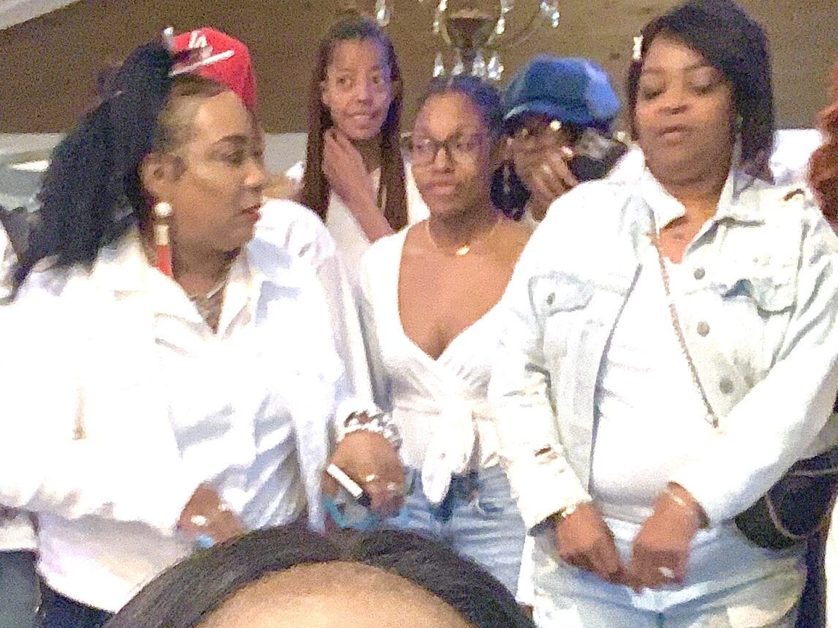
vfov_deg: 20.3
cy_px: 555
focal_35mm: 71
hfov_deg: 27.4
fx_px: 1718
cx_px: 374
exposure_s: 1/30
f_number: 2.2
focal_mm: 2.87
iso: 320
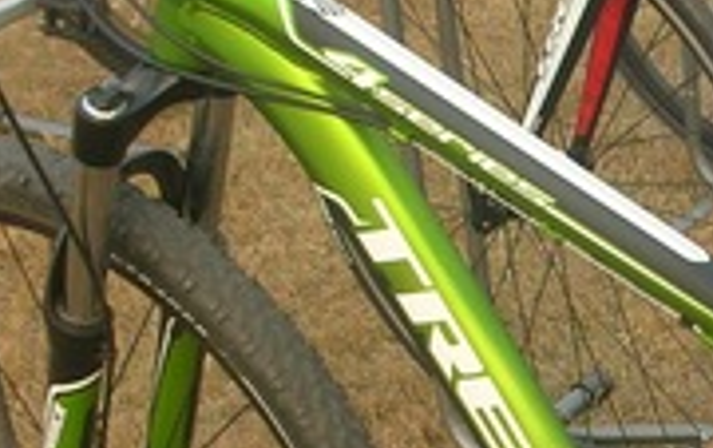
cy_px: 422
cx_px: 800
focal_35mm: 144
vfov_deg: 9.1
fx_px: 2802
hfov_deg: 14.2
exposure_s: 1/103
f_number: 3
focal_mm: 5.8
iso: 50
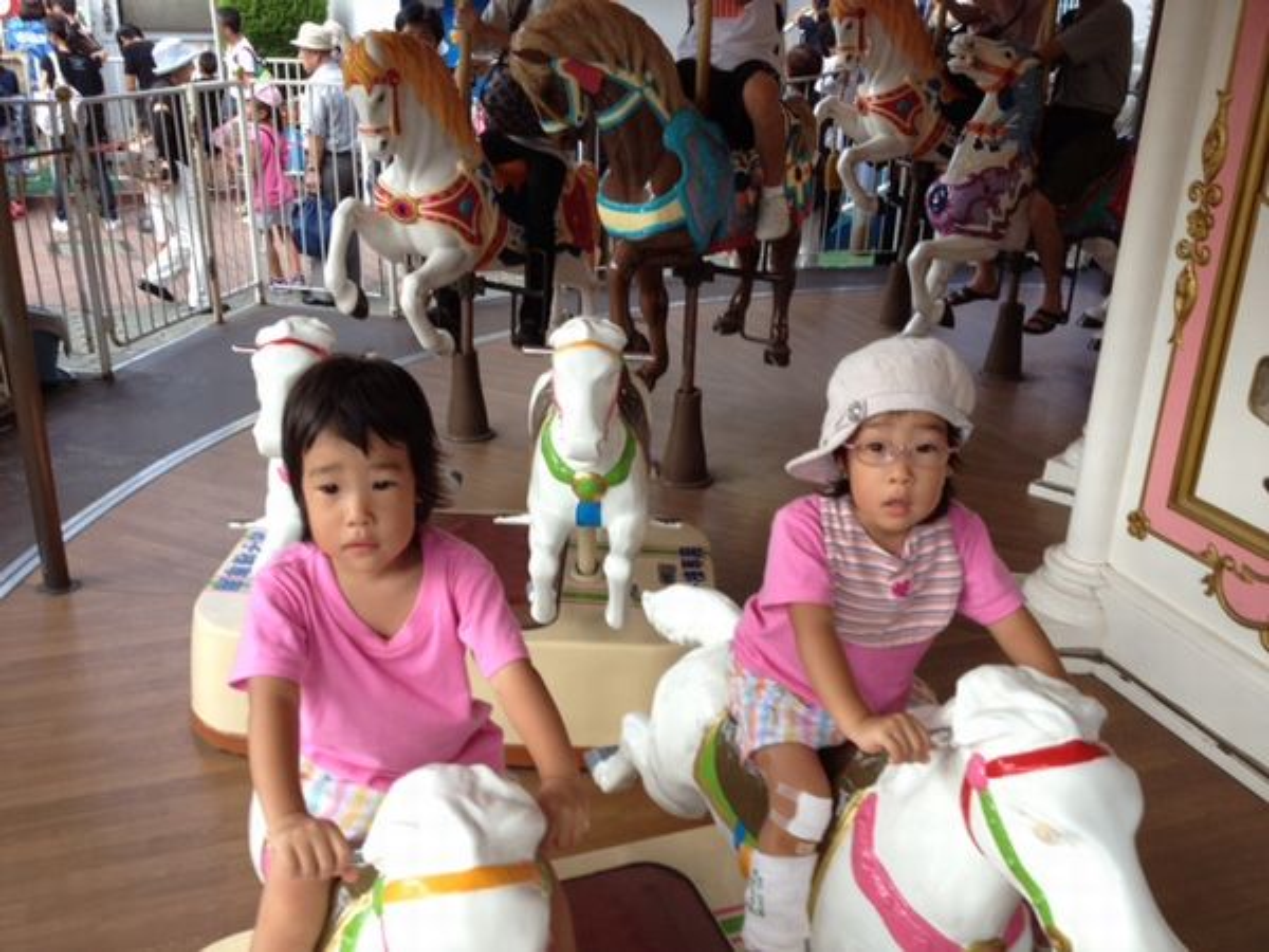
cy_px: 476
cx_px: 634
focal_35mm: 35
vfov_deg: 40.7
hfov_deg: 52.6
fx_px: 1283
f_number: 2.4
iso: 64
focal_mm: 4.28
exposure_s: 1/133
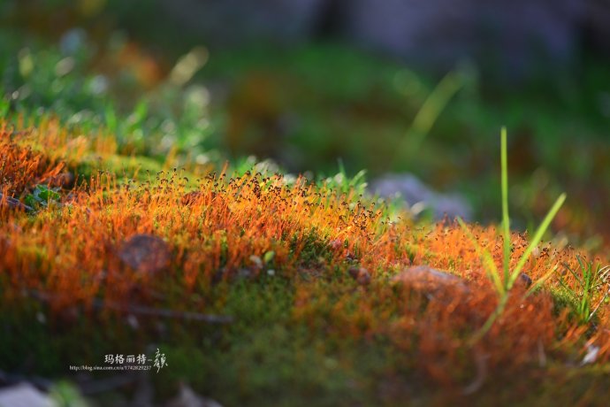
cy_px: 204
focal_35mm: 105
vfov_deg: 13.0
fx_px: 1779
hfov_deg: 19.5
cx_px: 305
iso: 200
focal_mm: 105
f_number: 4
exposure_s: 1/200
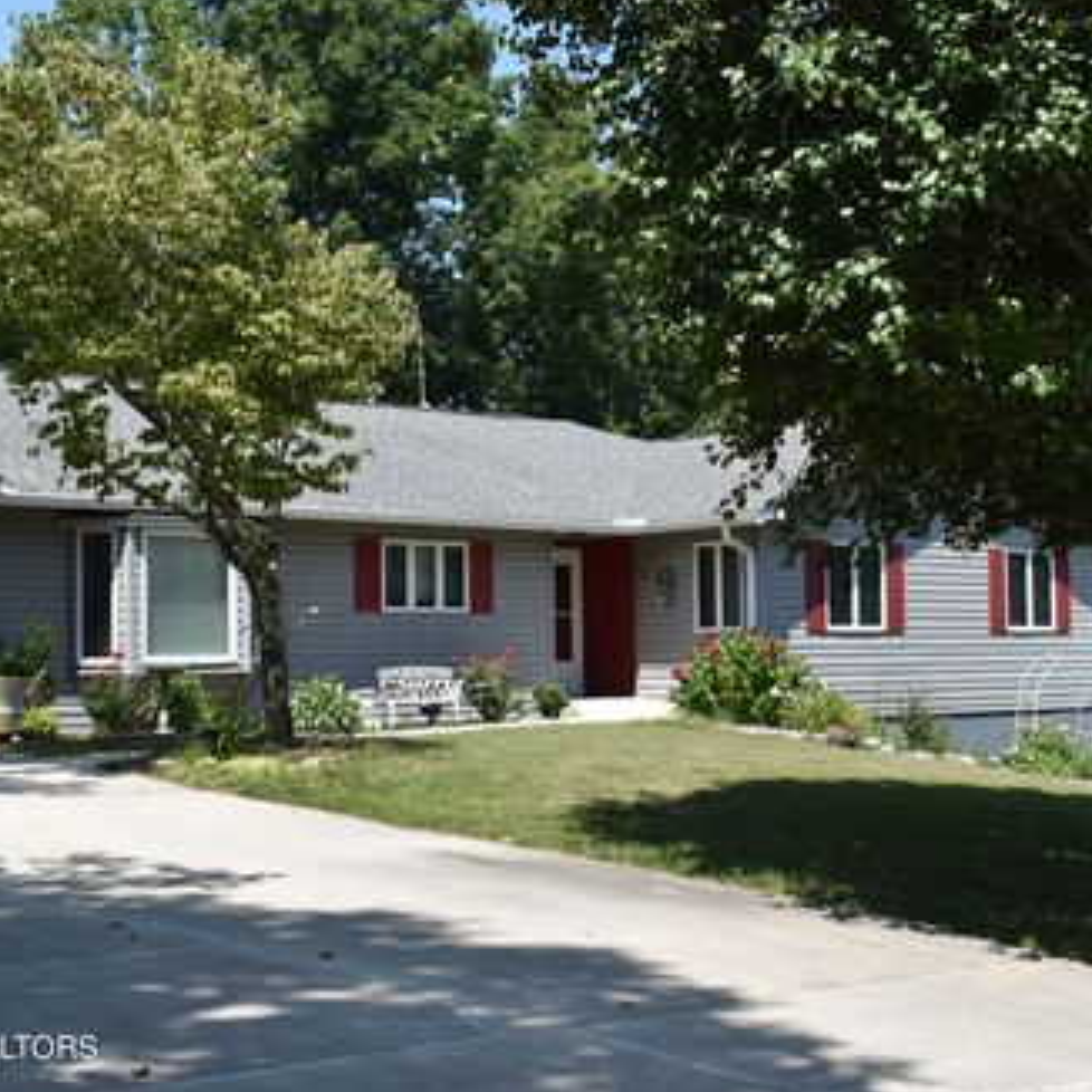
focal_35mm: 57
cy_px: 541
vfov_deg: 30.2
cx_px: 700
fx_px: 2022
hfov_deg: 30.1
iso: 110
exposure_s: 1/250
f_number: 8
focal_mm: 29
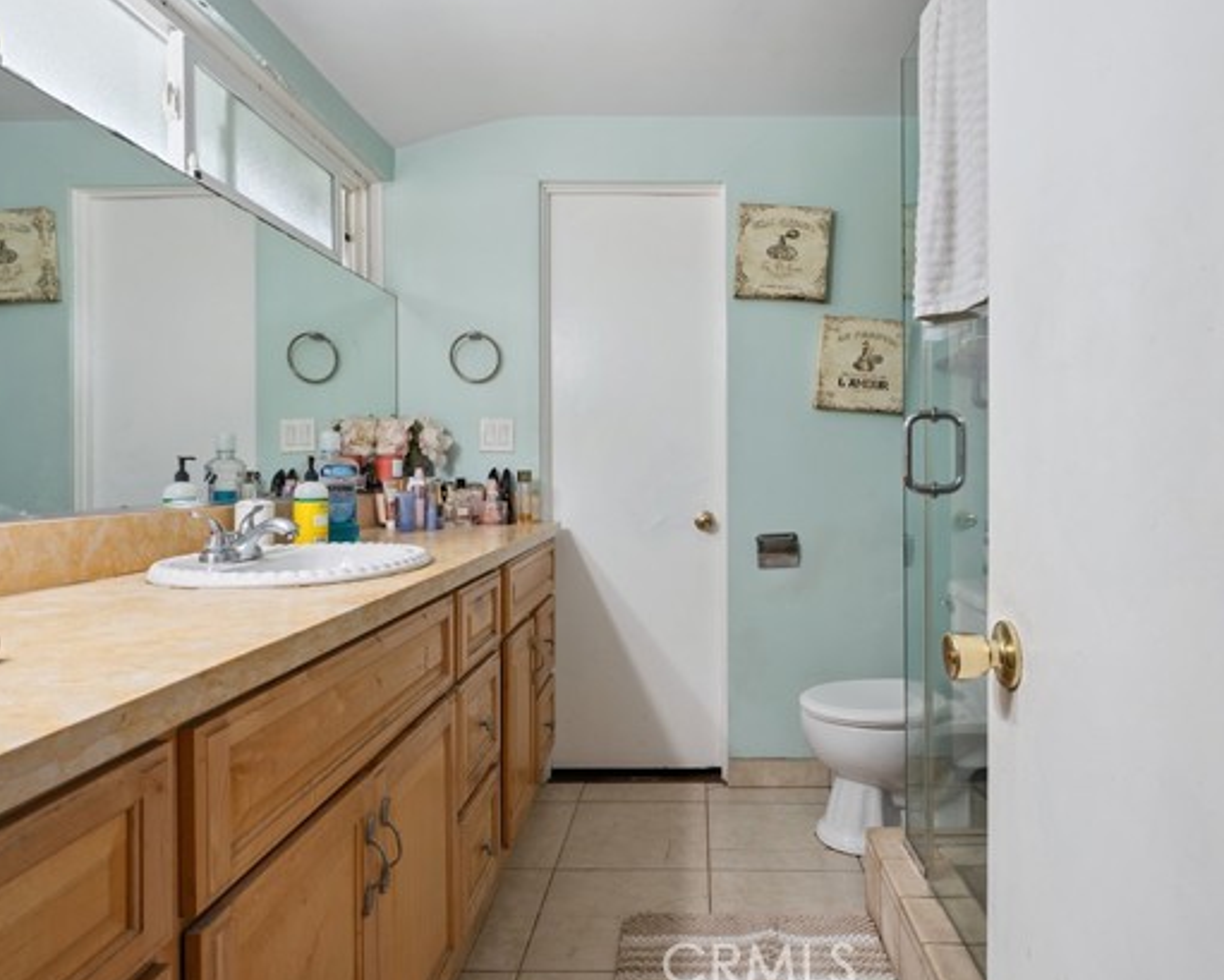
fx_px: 746
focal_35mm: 21
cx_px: 671
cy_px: 488
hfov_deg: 78.5
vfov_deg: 66.6
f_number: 8
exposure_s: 1/8
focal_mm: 17.5
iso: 160
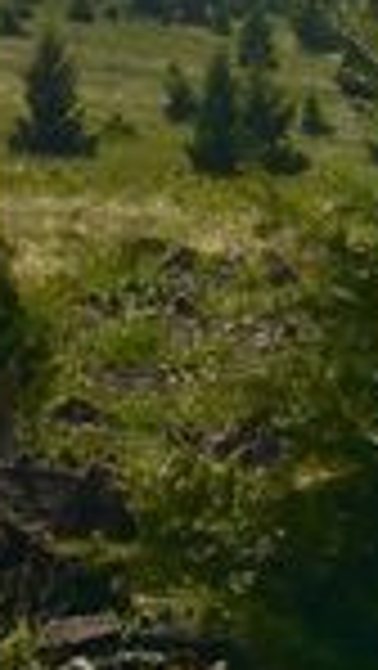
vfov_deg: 19.2
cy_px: -101
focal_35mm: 106
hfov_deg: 10.7
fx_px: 1886
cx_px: 706
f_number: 2.2
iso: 25
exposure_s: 1/4808
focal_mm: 4.15
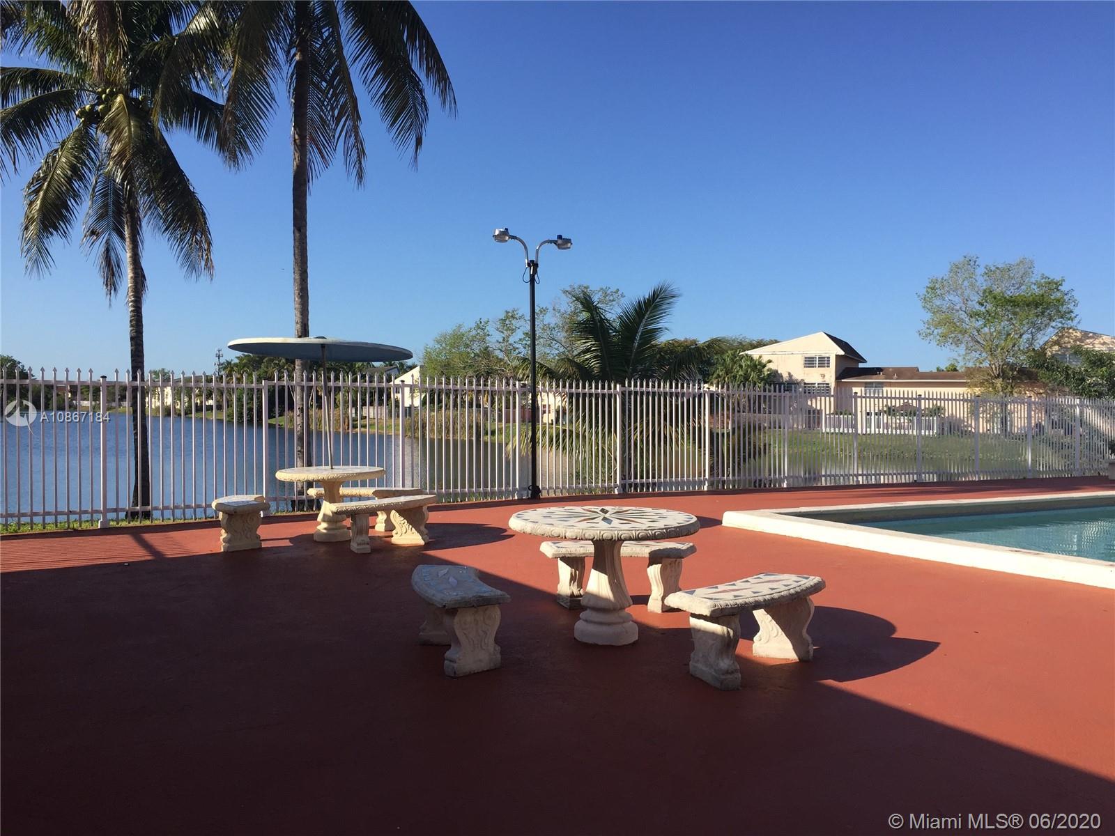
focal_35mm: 29
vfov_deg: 48.2
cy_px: 418
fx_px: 934
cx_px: 558
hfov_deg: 61.7
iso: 32
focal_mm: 4.15
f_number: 2.2
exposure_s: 1/1582
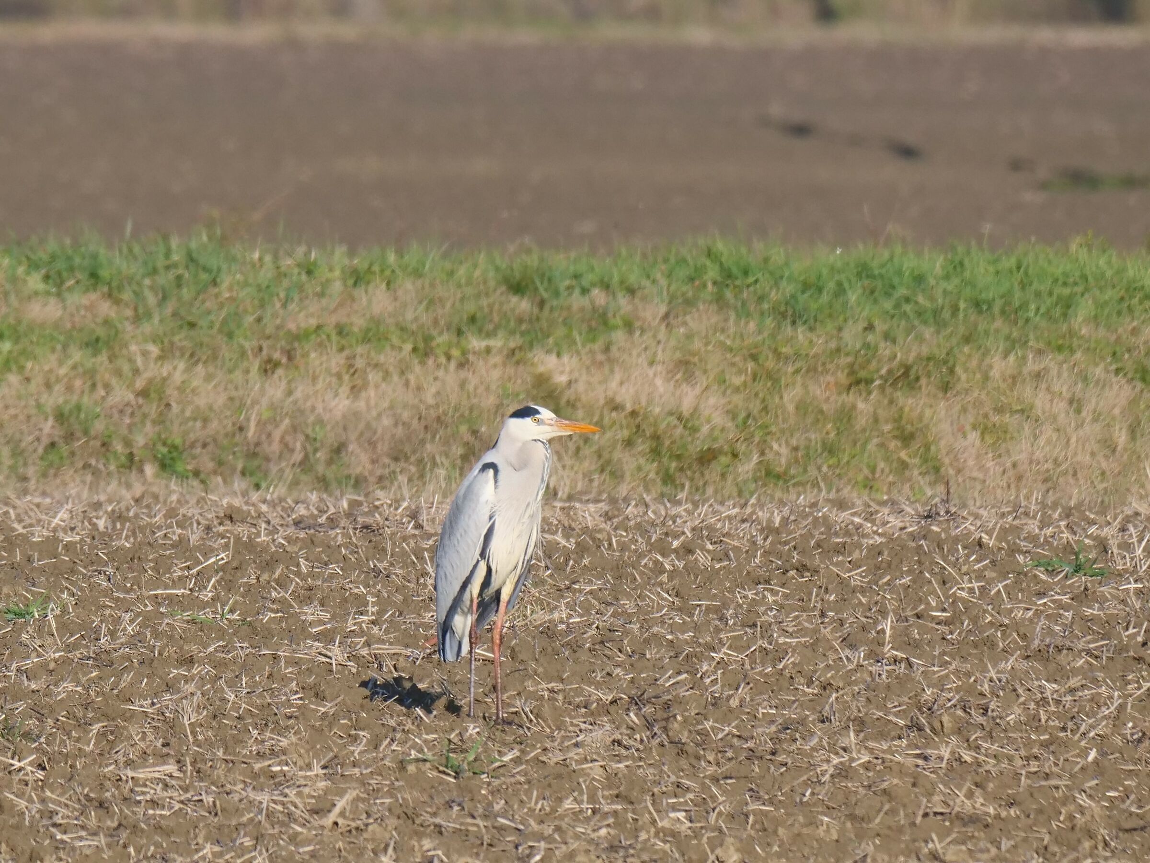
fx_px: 26577
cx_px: 575
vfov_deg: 1.9
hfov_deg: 2.5
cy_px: 432
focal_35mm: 800
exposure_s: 1/1300
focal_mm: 400
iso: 500
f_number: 7.1
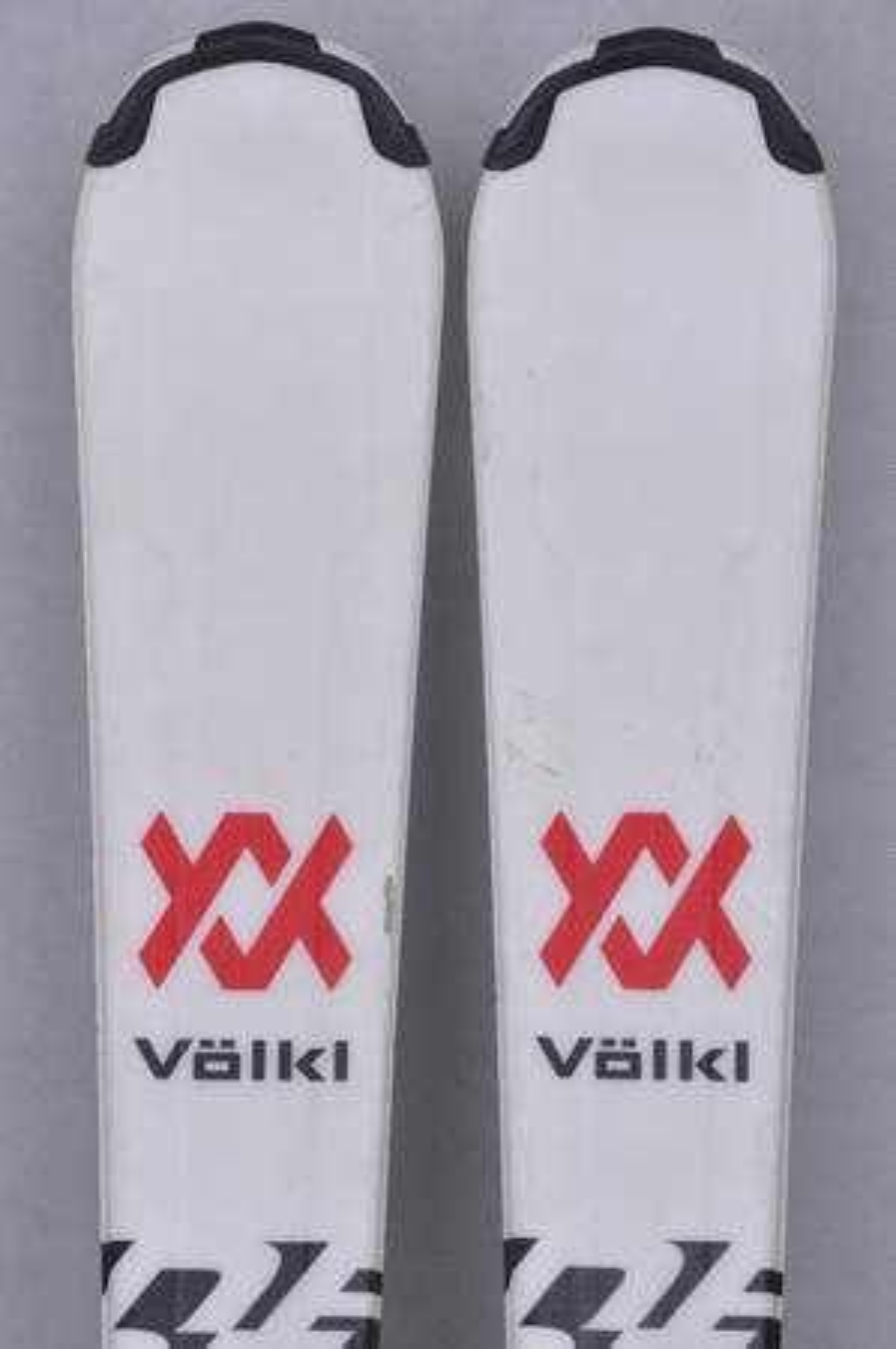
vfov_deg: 13.1
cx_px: 448
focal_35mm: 158
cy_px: 674
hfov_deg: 8.7
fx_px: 5893
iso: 3200
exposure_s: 1/125
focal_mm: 105
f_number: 11
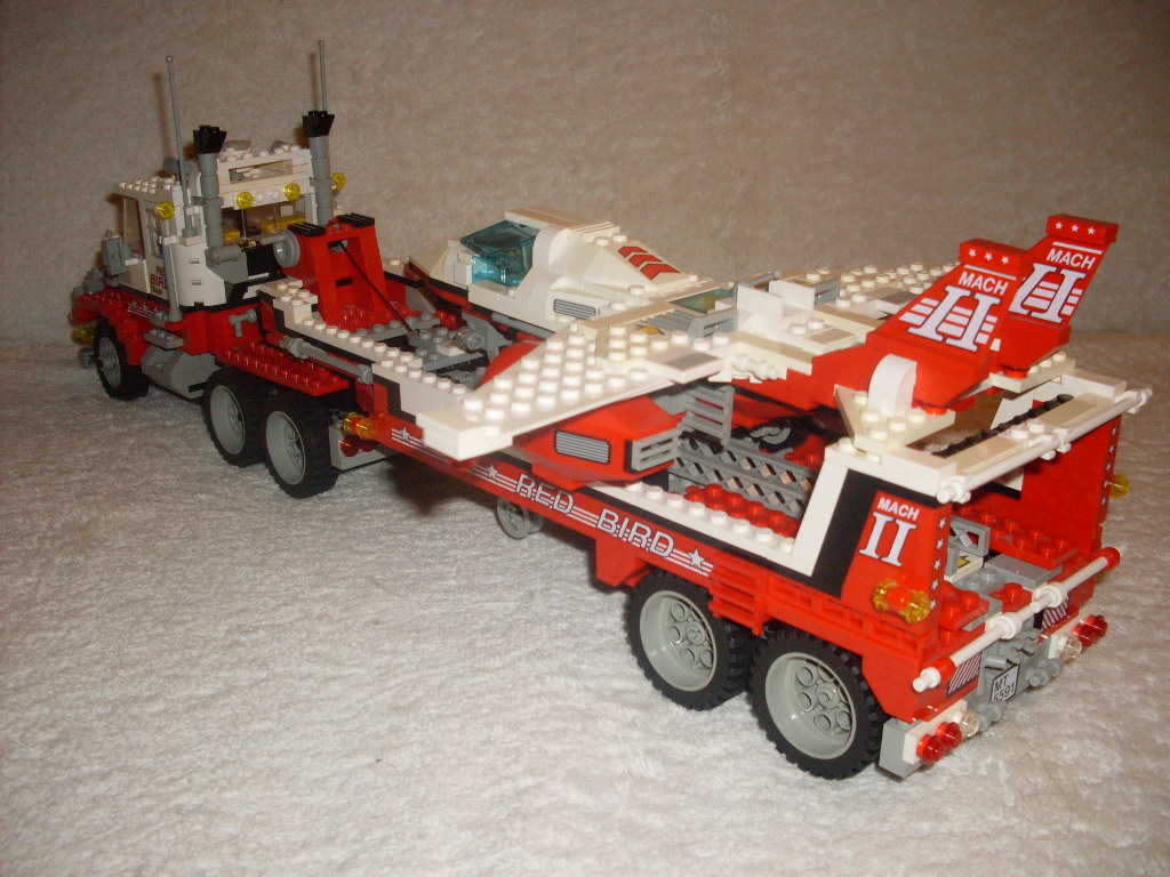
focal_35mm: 38
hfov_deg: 49.0
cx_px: 585
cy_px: 438
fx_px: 1284
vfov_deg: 37.7
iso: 100
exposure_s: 1/45
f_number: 2.8
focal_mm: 6.3
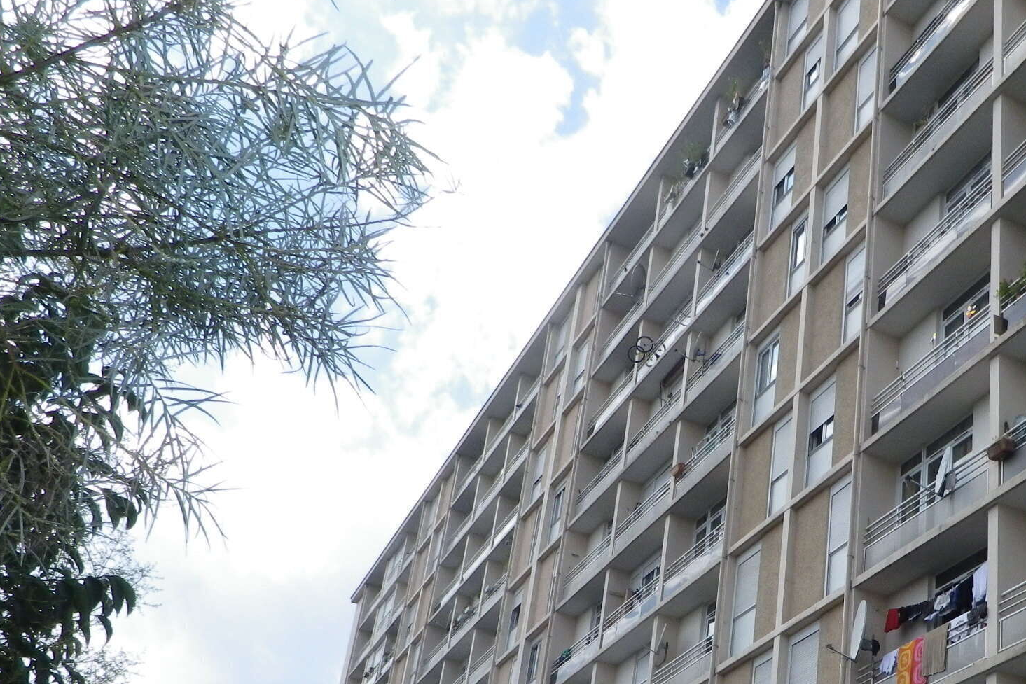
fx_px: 1311
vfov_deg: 28.5
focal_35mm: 46
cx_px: 833
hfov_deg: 40.8
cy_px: 570
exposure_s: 1/1250
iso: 100
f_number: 3.5
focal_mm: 4.5
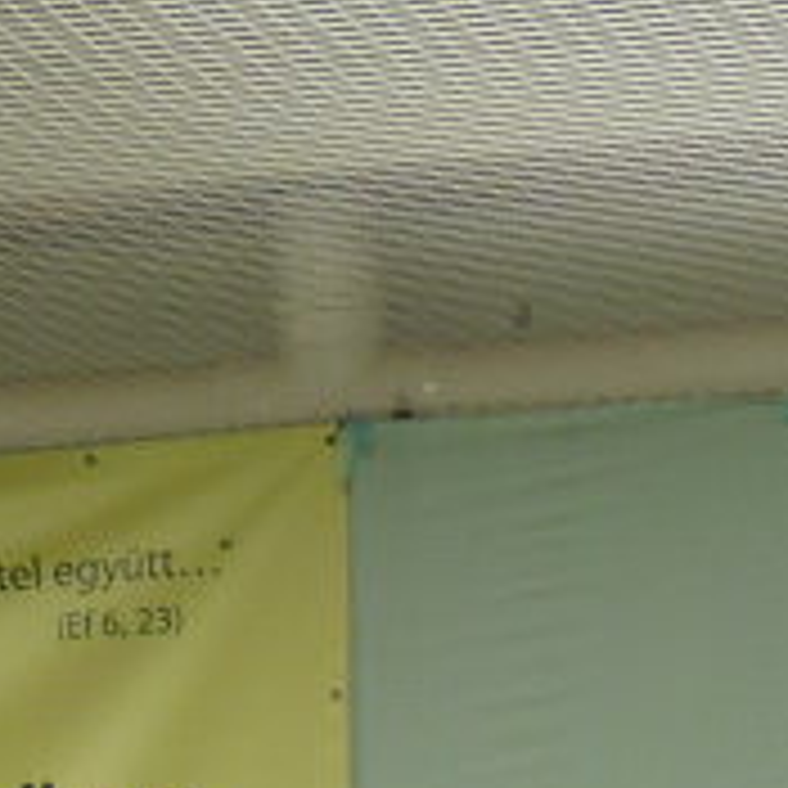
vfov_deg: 4.4
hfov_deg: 4.4
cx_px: -621
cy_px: 1072
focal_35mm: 397
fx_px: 10225
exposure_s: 1/50
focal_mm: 12.4
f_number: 3.4
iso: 100
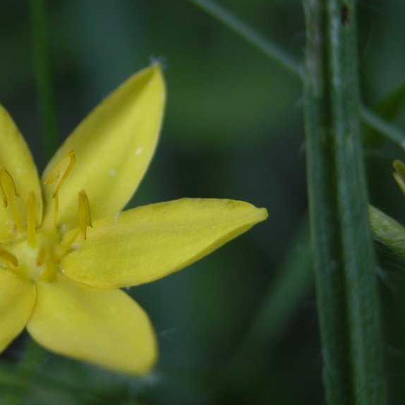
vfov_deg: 8.3
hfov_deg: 8.3
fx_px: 2793
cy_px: 229
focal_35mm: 211
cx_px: 17
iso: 100
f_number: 3.7
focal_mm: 27.3
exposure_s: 1/56.9
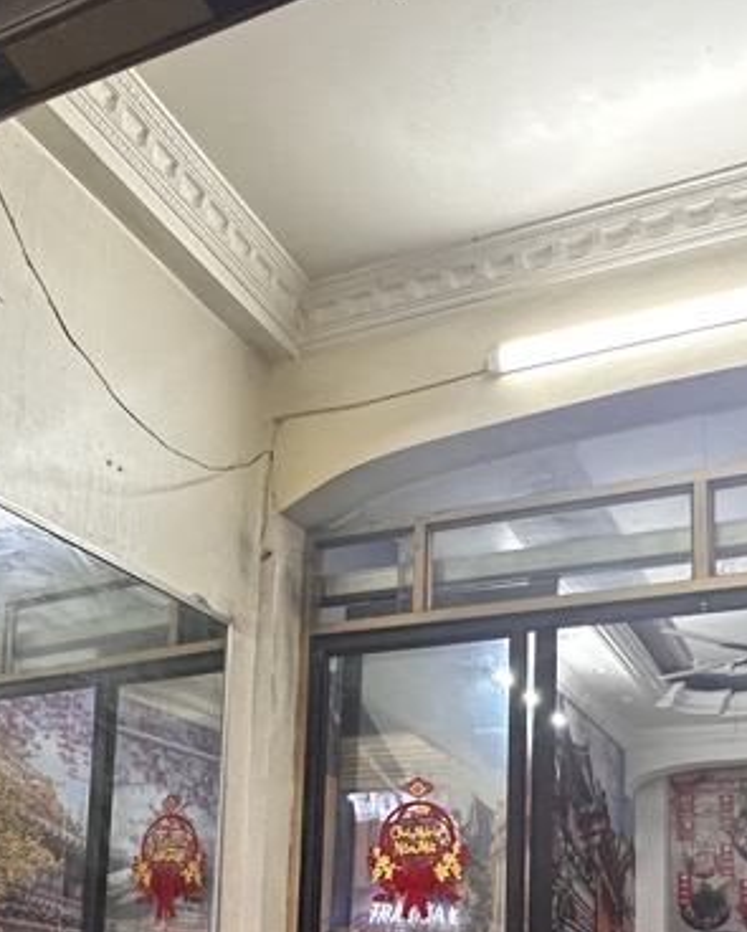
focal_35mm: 38
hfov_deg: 39.2
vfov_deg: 43.8
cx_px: 410
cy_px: 836
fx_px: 1049
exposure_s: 1/50
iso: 400
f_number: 2.2
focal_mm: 2.22
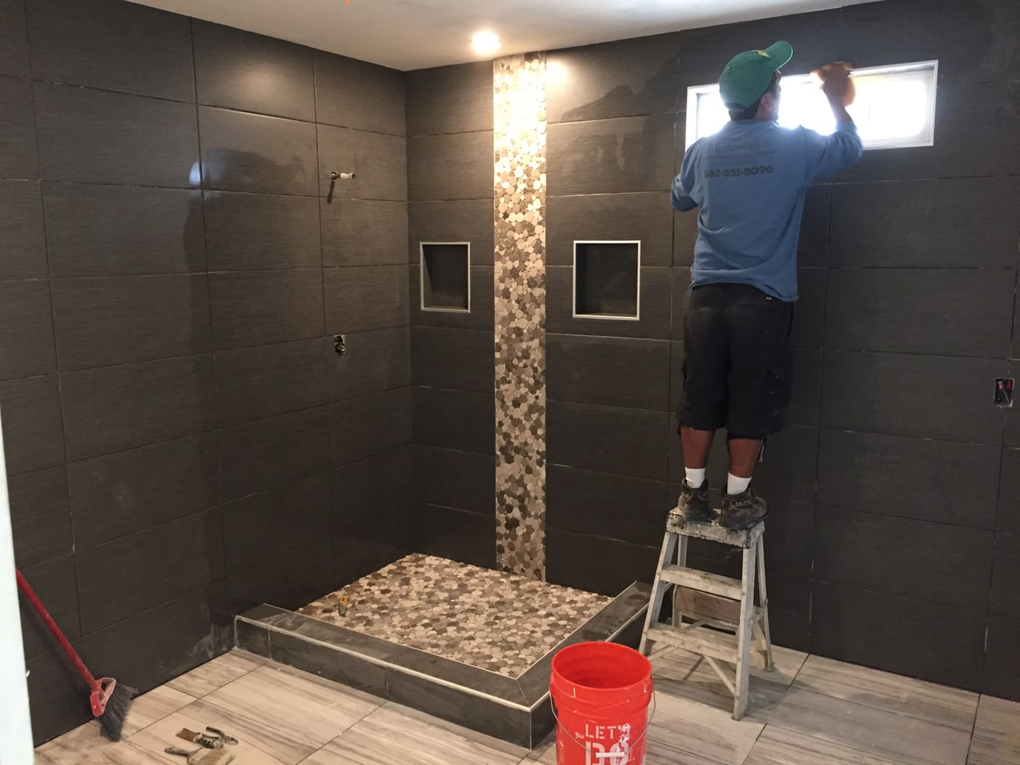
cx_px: 510
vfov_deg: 48.2
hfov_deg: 61.7
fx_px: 855
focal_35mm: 29
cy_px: 382
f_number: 2.2
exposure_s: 1/17
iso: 250
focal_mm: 4.15
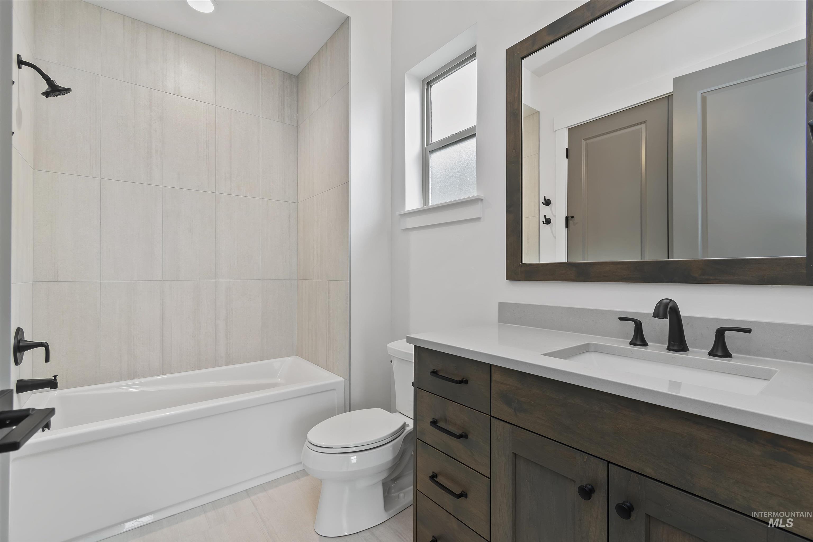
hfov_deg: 100.4
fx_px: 339
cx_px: 406
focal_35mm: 15
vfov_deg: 77.3
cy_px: 271
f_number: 6.3
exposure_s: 1/10
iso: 320
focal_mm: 10
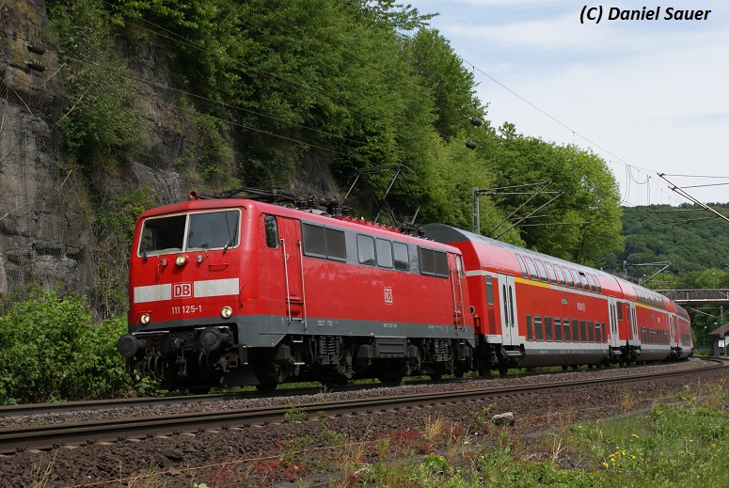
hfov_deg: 29.8
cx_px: 364
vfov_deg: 20.2
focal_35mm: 68
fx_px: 1369
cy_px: 244
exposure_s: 1/1250
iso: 400
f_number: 8
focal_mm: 45
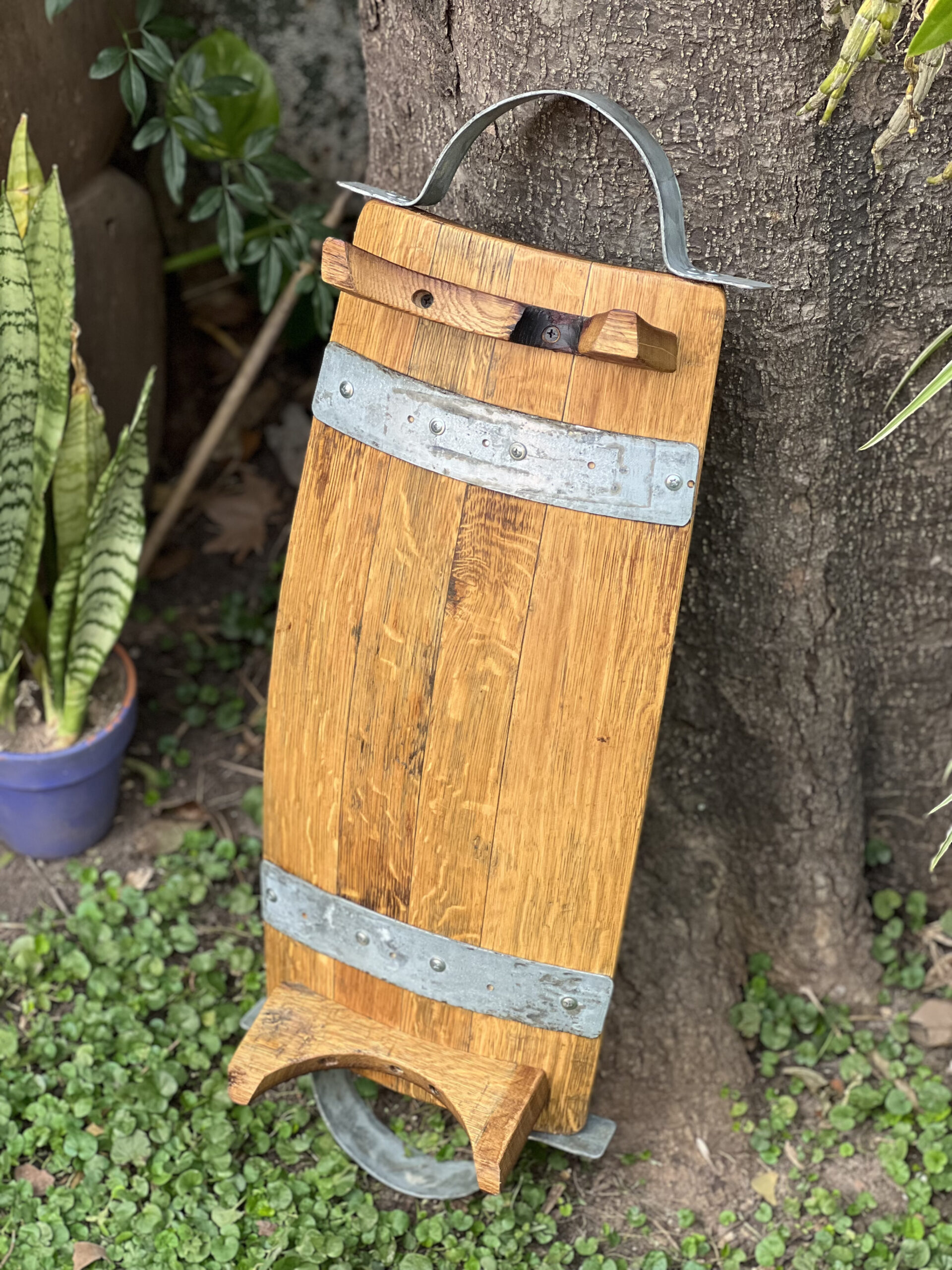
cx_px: 476
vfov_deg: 25.3
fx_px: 2824
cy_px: 635
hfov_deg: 19.1
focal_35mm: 77
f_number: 2.8
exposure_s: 1/121
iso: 100
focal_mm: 9
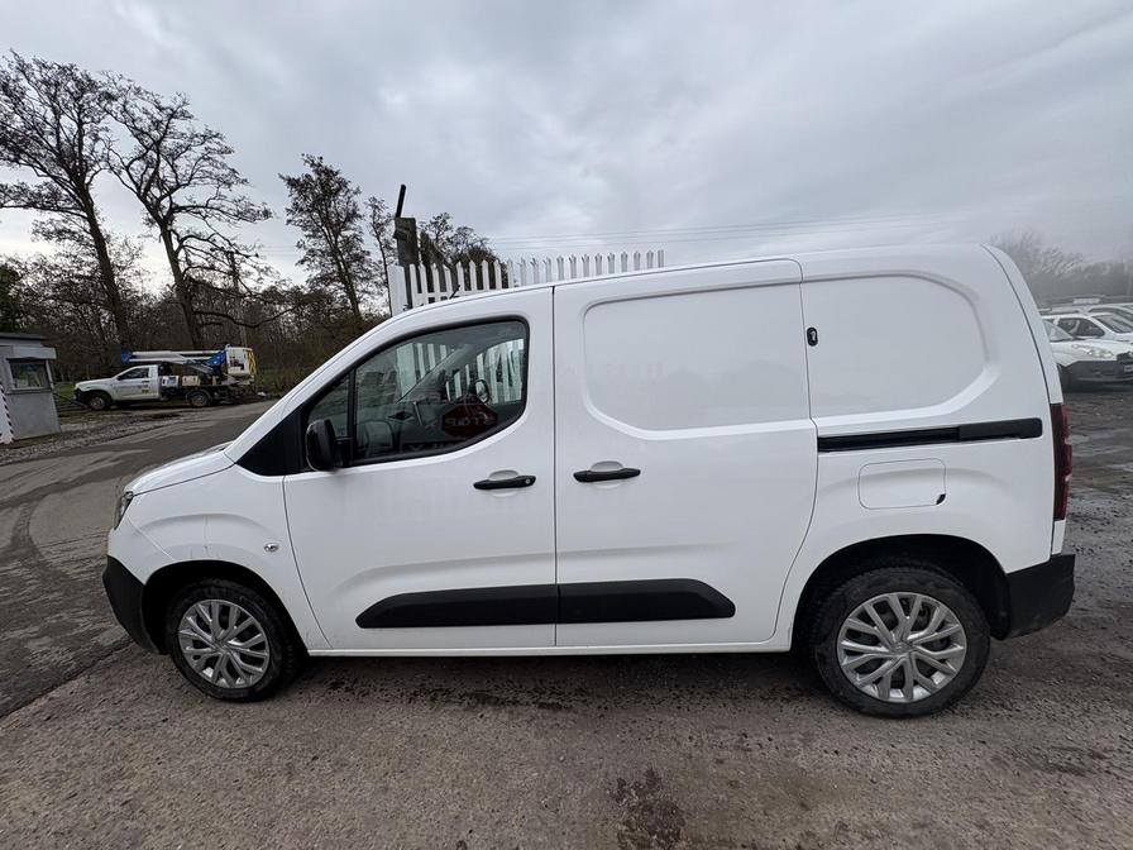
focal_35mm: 14
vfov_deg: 85.7
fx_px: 458
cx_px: 566
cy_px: 425
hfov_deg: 102.1
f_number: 2.2
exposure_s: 1/921
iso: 50
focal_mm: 2.22
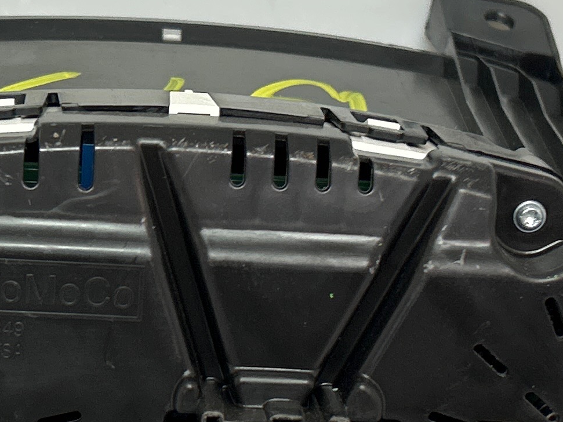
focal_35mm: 108
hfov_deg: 18.1
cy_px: 278
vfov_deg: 13.7
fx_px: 1756
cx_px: 172
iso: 125
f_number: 1.5
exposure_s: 1/100
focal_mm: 5.7
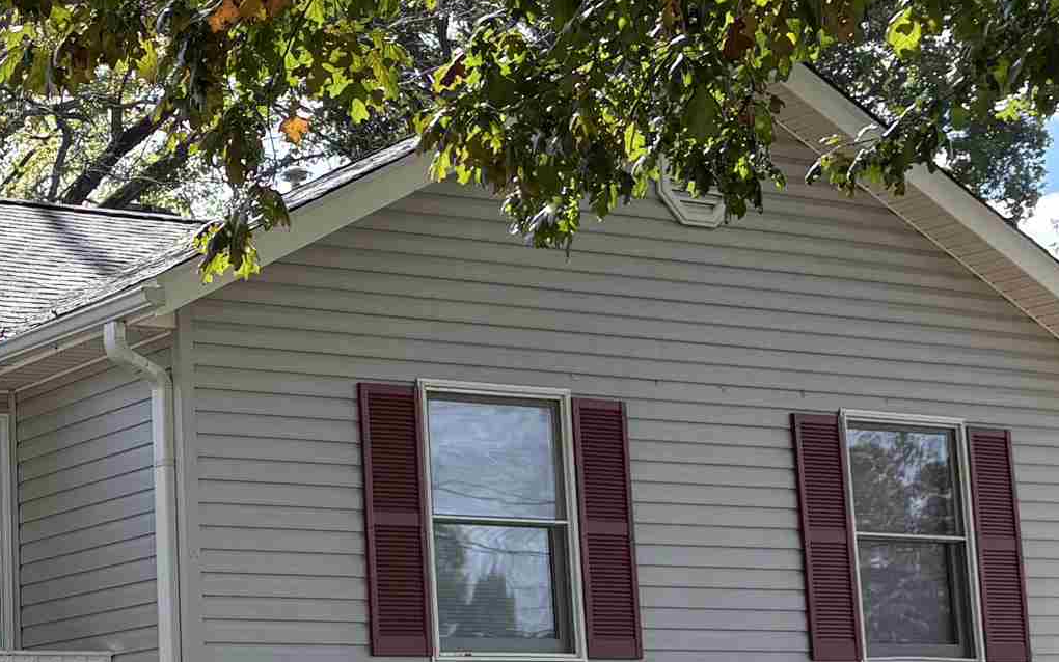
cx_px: 107
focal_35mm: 83
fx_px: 2396
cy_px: 415
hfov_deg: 24.2
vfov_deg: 15.7
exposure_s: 1/873
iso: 64
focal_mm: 5.96
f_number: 1.6
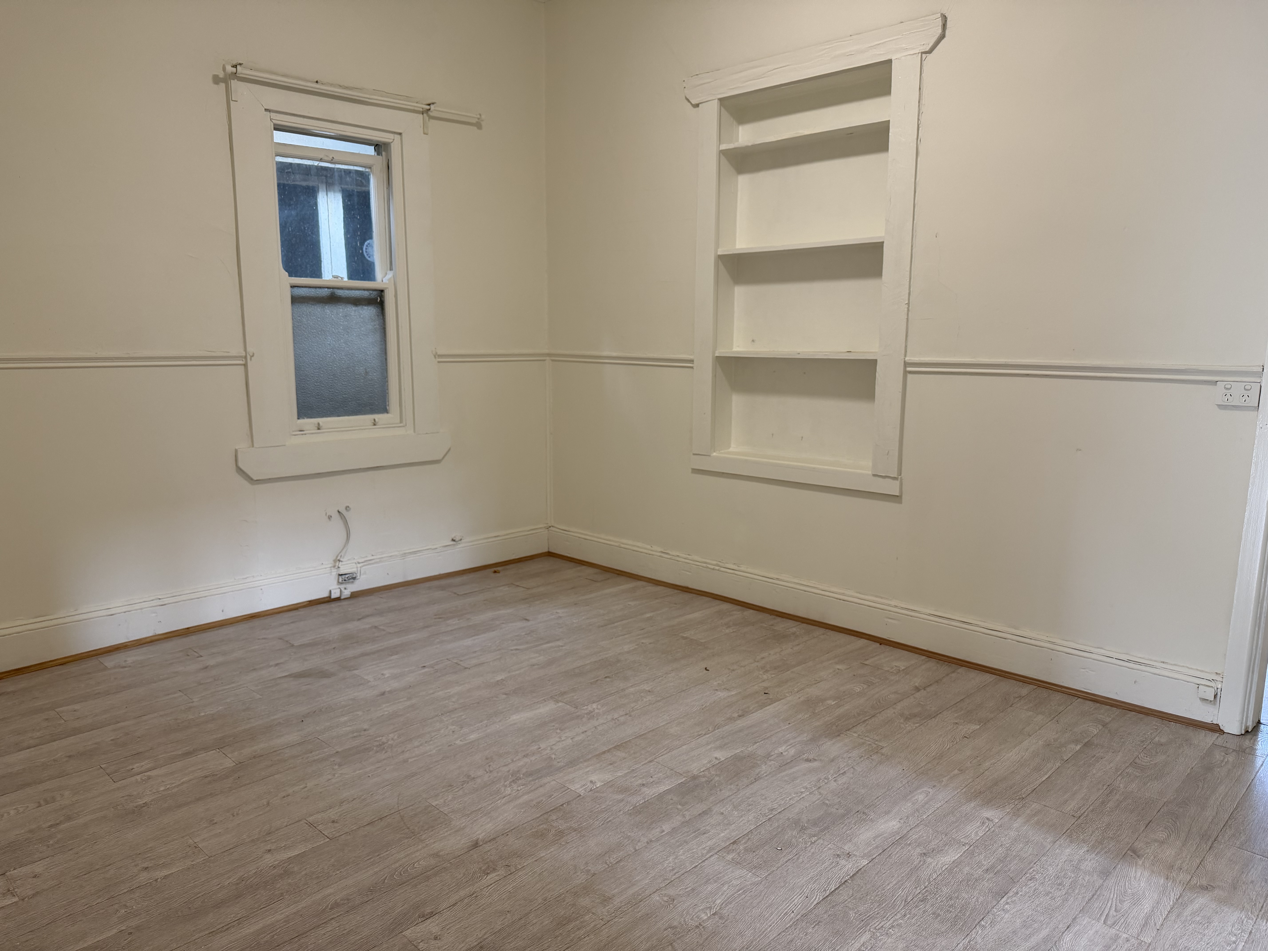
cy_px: 476
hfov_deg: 71.6
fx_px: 879
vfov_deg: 56.8
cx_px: 634
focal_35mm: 24
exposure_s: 1/50
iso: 160
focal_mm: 6.76
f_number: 1.78
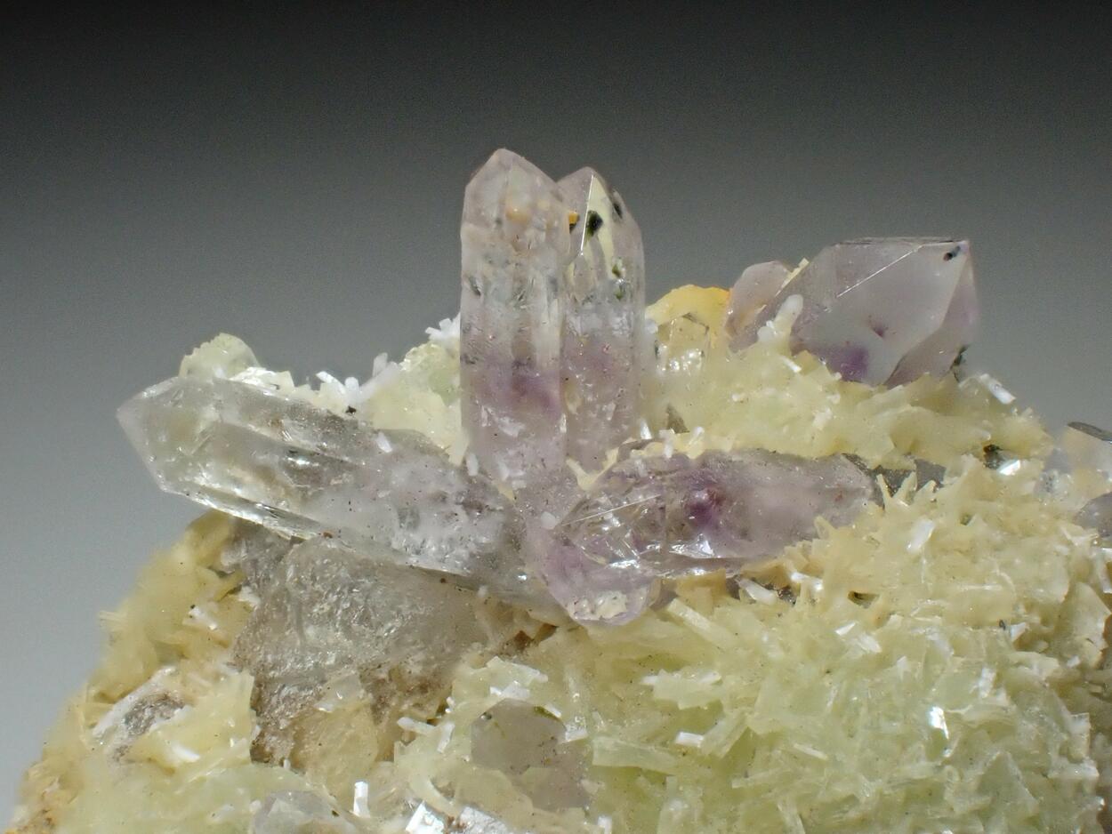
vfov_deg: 14.8
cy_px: 417
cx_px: 556
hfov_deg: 19.6
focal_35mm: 100
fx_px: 3213
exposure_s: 1/400
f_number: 6.3
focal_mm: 18
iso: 640
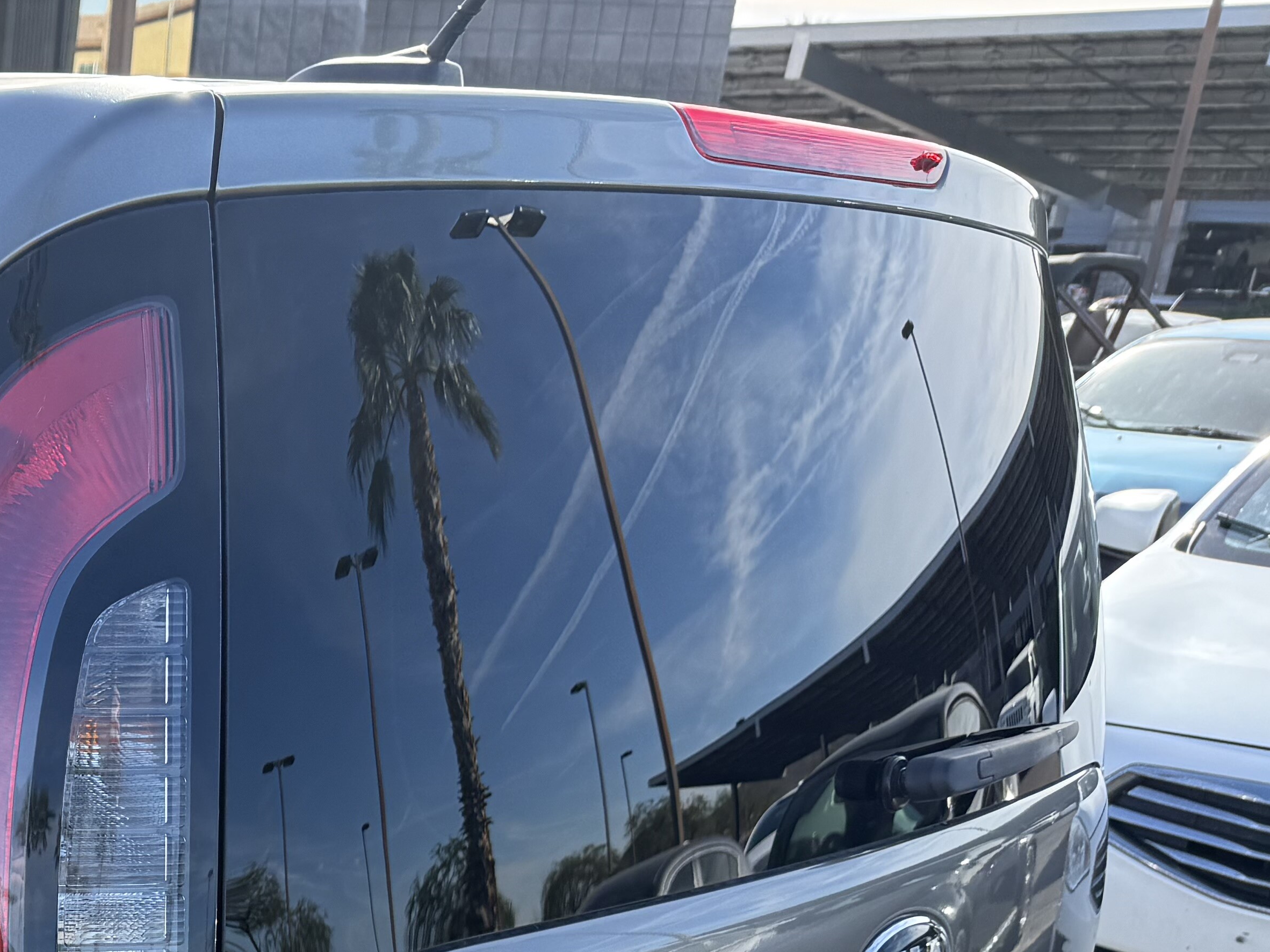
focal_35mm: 58
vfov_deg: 23.3
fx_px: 2128
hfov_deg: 28.9
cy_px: 1114
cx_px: -239
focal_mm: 6.76
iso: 80
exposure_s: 1/1060
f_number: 1.78
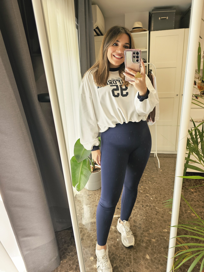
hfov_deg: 58.9
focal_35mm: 23
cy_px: 136
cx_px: 102
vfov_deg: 73.9
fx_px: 181
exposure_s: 1/100
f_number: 1.7
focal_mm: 6.3
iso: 125
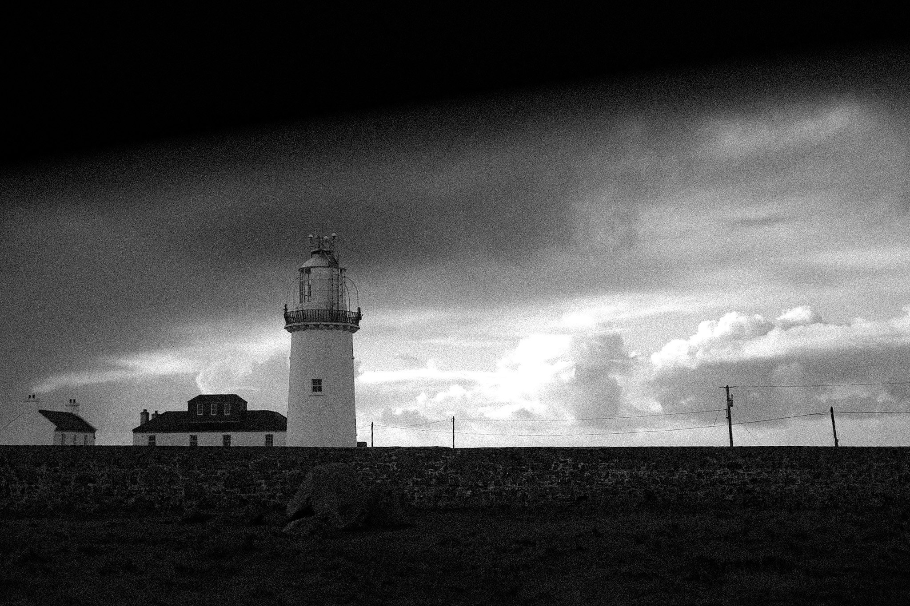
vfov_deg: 32.6
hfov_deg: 47.4
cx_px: 455
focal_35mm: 41
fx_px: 1036
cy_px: 303
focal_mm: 27
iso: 200
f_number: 2.8
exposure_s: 1/2400
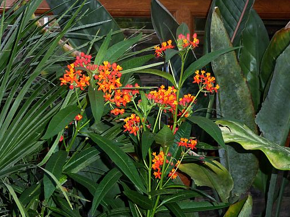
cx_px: 142
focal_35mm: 100
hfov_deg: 19.6
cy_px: 101
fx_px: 837
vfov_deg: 14.8
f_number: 4.6
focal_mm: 13.2
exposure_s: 1/60
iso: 800
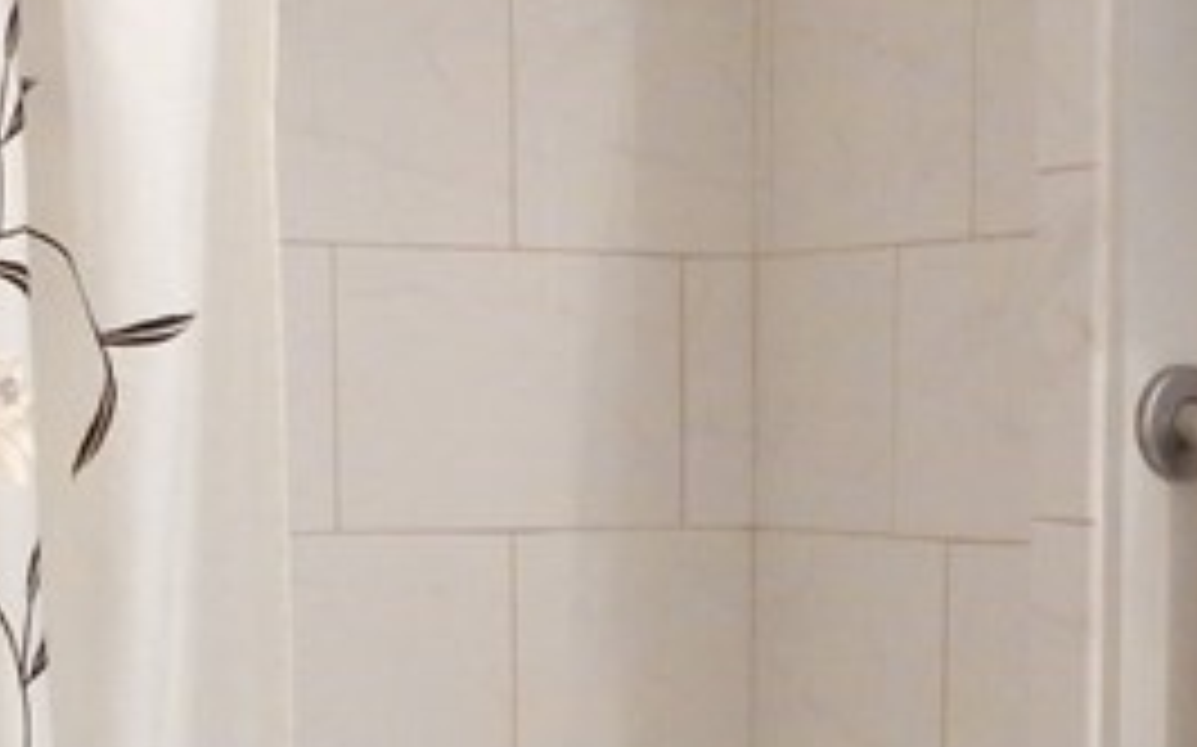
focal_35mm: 102
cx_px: 814
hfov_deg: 20.3
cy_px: 963
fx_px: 3326
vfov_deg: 12.4
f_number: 3.7
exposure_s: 1/60
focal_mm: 4.5
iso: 800
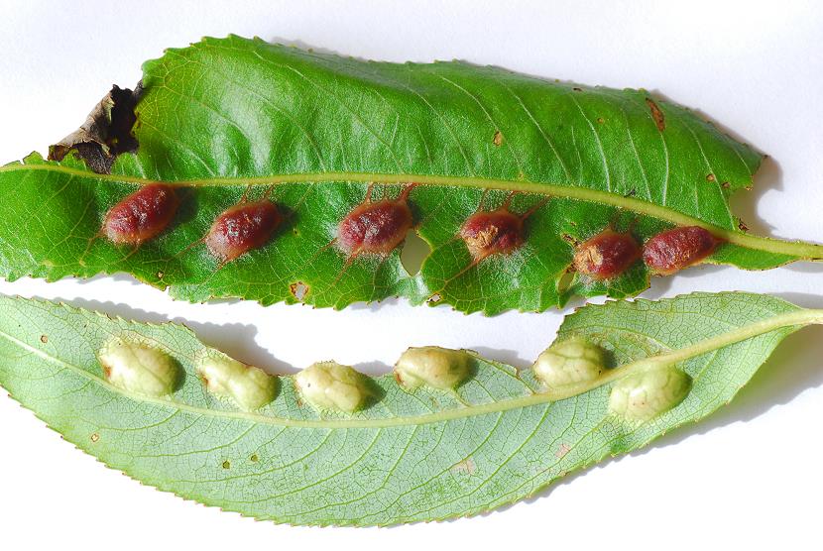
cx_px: 412
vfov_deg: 10.2
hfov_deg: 15.2
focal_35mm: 135
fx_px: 3091
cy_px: 276
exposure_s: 1/6
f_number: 22
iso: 200
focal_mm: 90
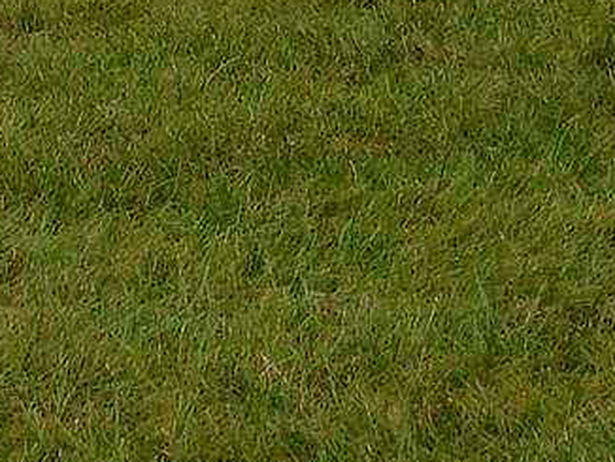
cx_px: 2
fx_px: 4018
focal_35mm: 226
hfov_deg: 8.7
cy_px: -958
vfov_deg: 6.1
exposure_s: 1/400
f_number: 3.5
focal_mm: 6.3
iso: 125
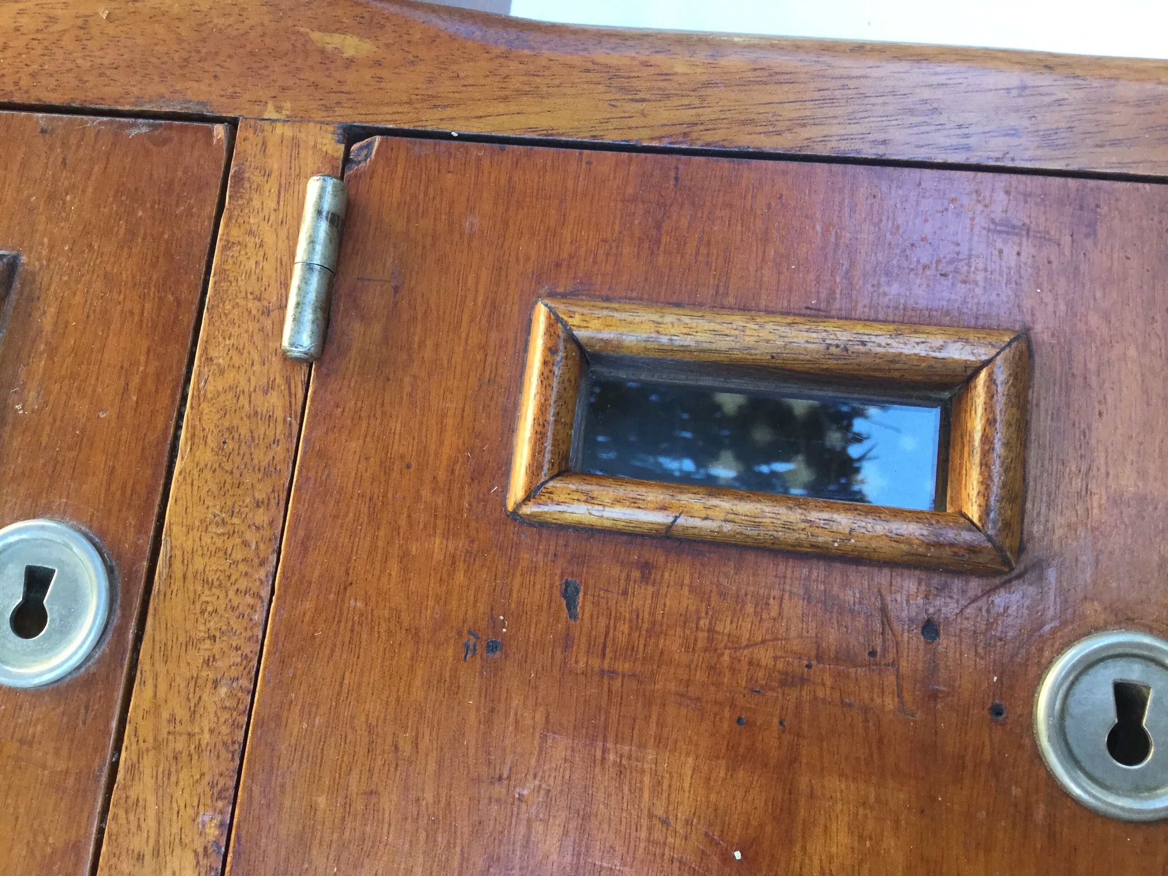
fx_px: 1046
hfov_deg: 58.4
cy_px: 438
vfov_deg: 45.4
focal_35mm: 31
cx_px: 584
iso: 40
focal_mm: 3.3
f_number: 2.4
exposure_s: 1/33
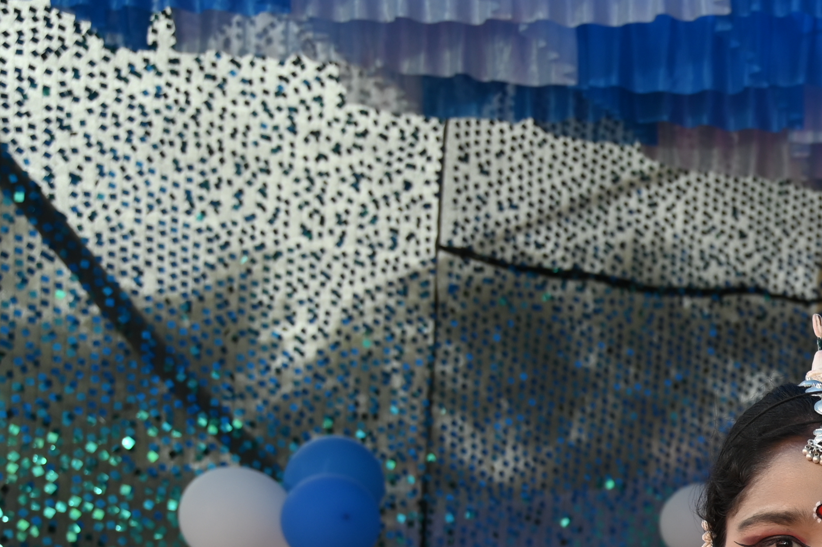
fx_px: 2387
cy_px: 732
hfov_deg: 17.7
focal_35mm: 105
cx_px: 1195
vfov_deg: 12.6
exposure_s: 1/100
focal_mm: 32.5
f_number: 4.5
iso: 100
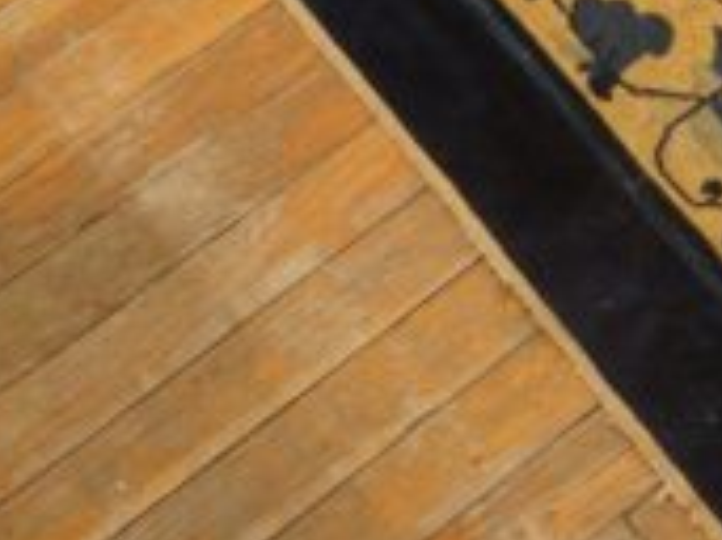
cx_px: 1212
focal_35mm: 91
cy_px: -129
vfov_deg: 15.6
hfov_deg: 18.1
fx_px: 1897
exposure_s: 1/60
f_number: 4
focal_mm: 18
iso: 800
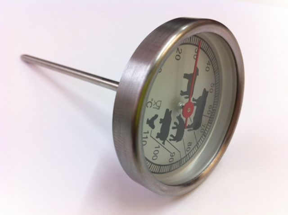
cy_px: 108
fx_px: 291
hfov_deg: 52.7
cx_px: 144
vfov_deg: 40.6
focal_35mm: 35
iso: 100
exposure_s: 1/17
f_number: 2.8
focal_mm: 3.85
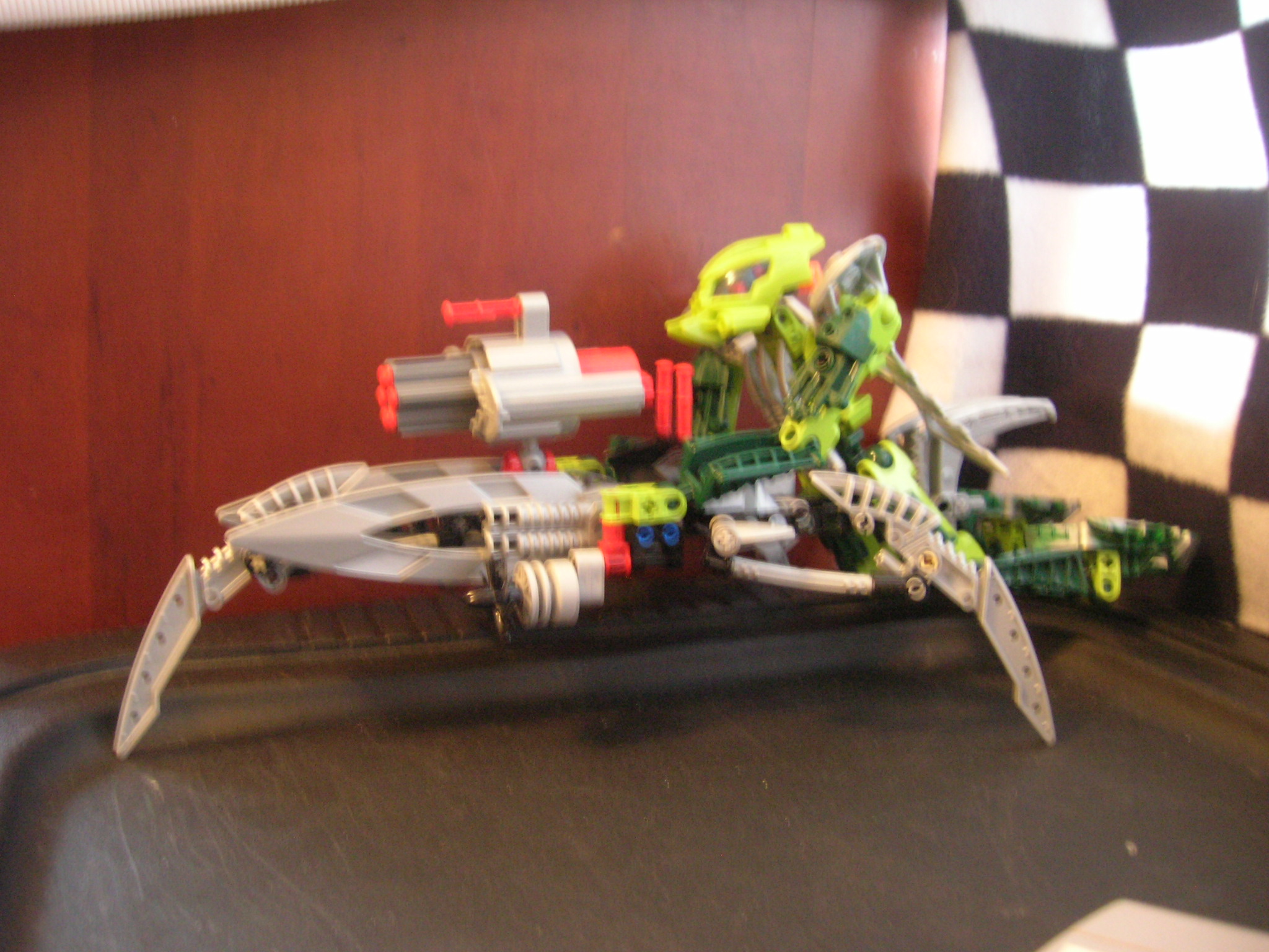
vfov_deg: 41.8
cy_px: 476
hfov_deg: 54.0
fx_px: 1246
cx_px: 634
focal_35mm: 34
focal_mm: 5.7
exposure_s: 1.26
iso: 200
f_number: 2.9
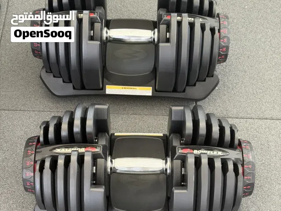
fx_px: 390
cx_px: 140
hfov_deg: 39.7
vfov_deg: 30.3
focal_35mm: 48
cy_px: 106
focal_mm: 6.76
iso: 250
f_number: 1.78
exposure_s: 1/43
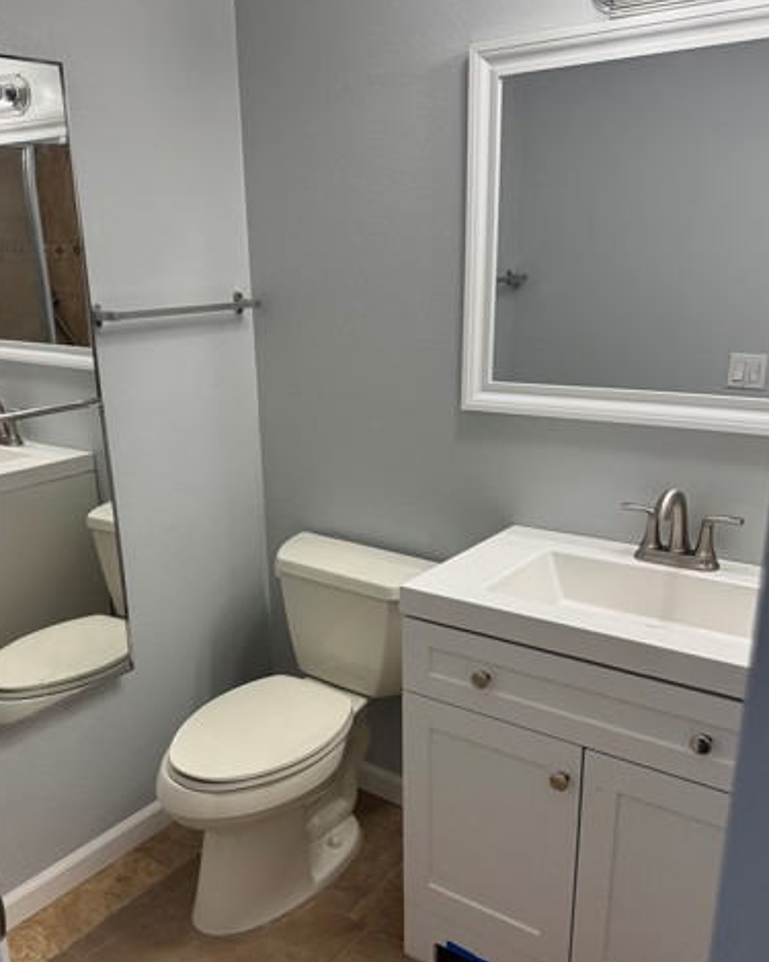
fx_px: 911
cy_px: 564
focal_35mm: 32
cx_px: 334
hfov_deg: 45.7
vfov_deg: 55.4
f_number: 1.78
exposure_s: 1/120
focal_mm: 6.76
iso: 200
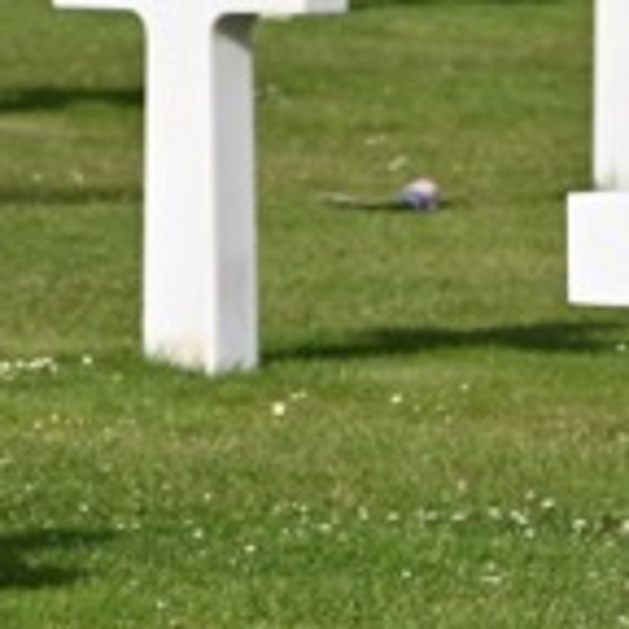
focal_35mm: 566
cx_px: 1607
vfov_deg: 3.1
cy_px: -269
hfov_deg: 3.1
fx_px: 11636
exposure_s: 1/8000
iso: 320
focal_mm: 75
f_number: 2.8
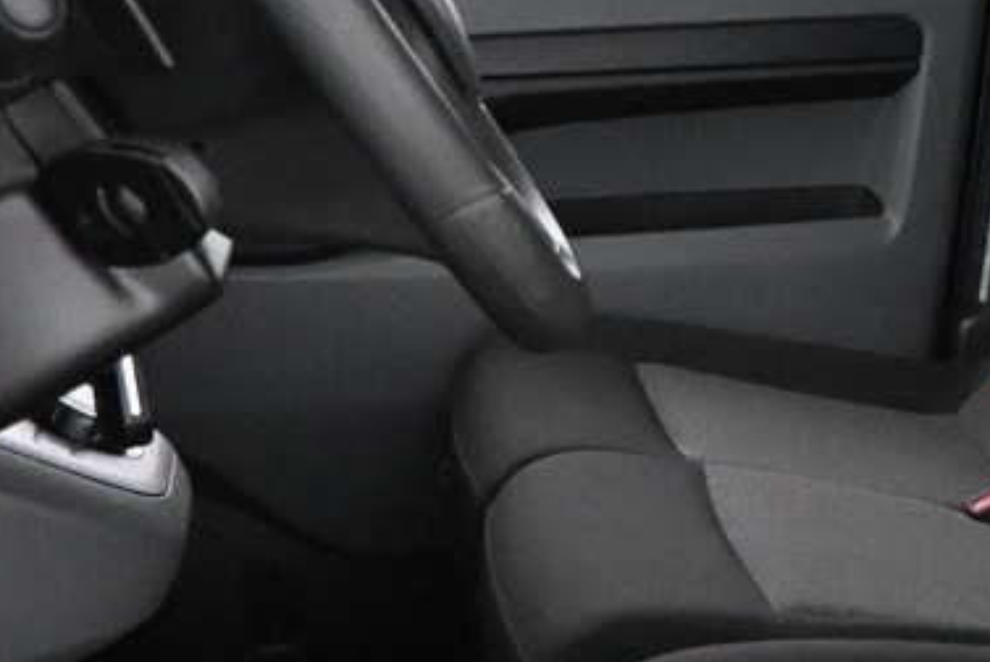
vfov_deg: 13.3
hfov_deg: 18.7
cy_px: 339
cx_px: 1216
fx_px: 2835
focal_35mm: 103
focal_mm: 16
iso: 6400
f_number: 3.5
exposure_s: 1/60
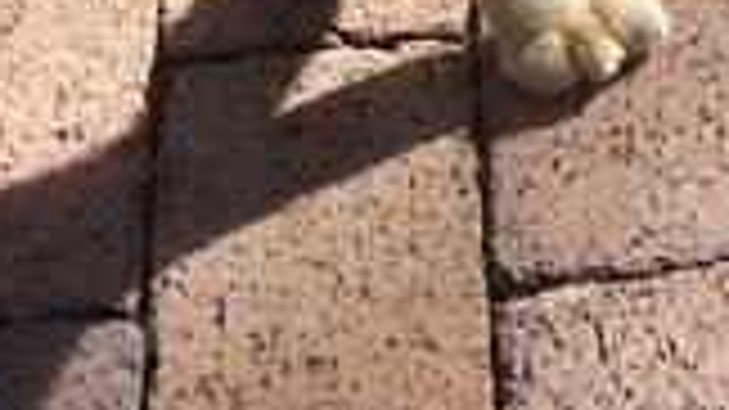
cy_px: -424
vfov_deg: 7.5
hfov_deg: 13.6
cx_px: 770
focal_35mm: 155
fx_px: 2995
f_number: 3
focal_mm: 6
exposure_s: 1/250
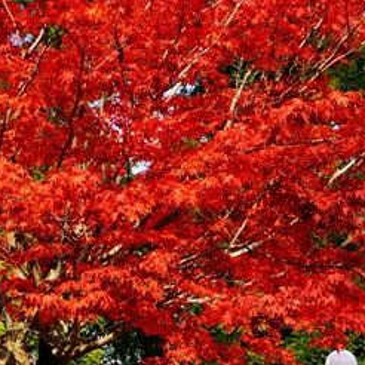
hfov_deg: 12.6
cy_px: 309
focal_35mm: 138
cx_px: 54
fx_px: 1646
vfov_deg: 12.6
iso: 100
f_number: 6.7
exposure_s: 1/125
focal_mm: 50
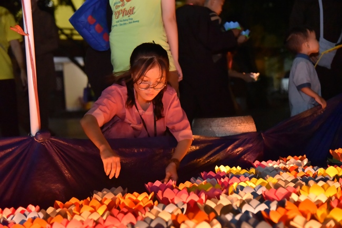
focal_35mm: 66
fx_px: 627
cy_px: 114
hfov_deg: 30.5
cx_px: 171
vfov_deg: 20.6
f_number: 4
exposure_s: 1/100
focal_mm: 66
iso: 8000
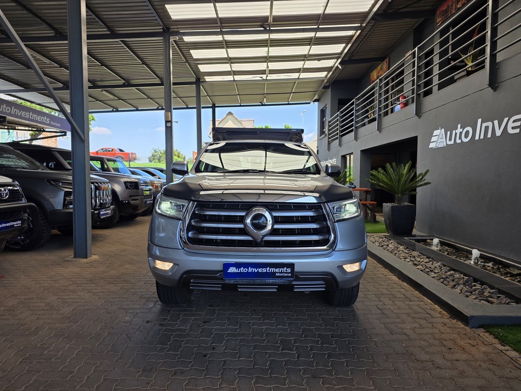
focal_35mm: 23
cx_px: 260
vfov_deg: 58.9
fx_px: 346
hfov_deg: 73.9
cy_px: 196
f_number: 1.7
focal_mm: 6.25
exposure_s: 1/2105
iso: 80
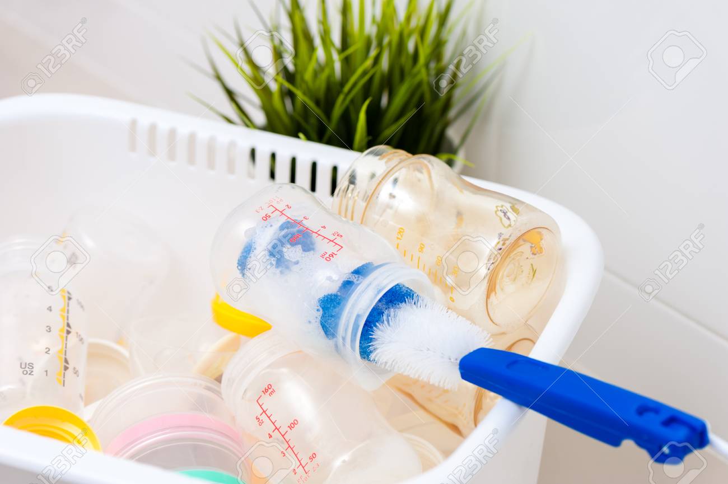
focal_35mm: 105
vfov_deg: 13.0
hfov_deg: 19.5
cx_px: 364
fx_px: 2122
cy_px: 242
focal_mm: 105
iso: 200
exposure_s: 1/125
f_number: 6.3
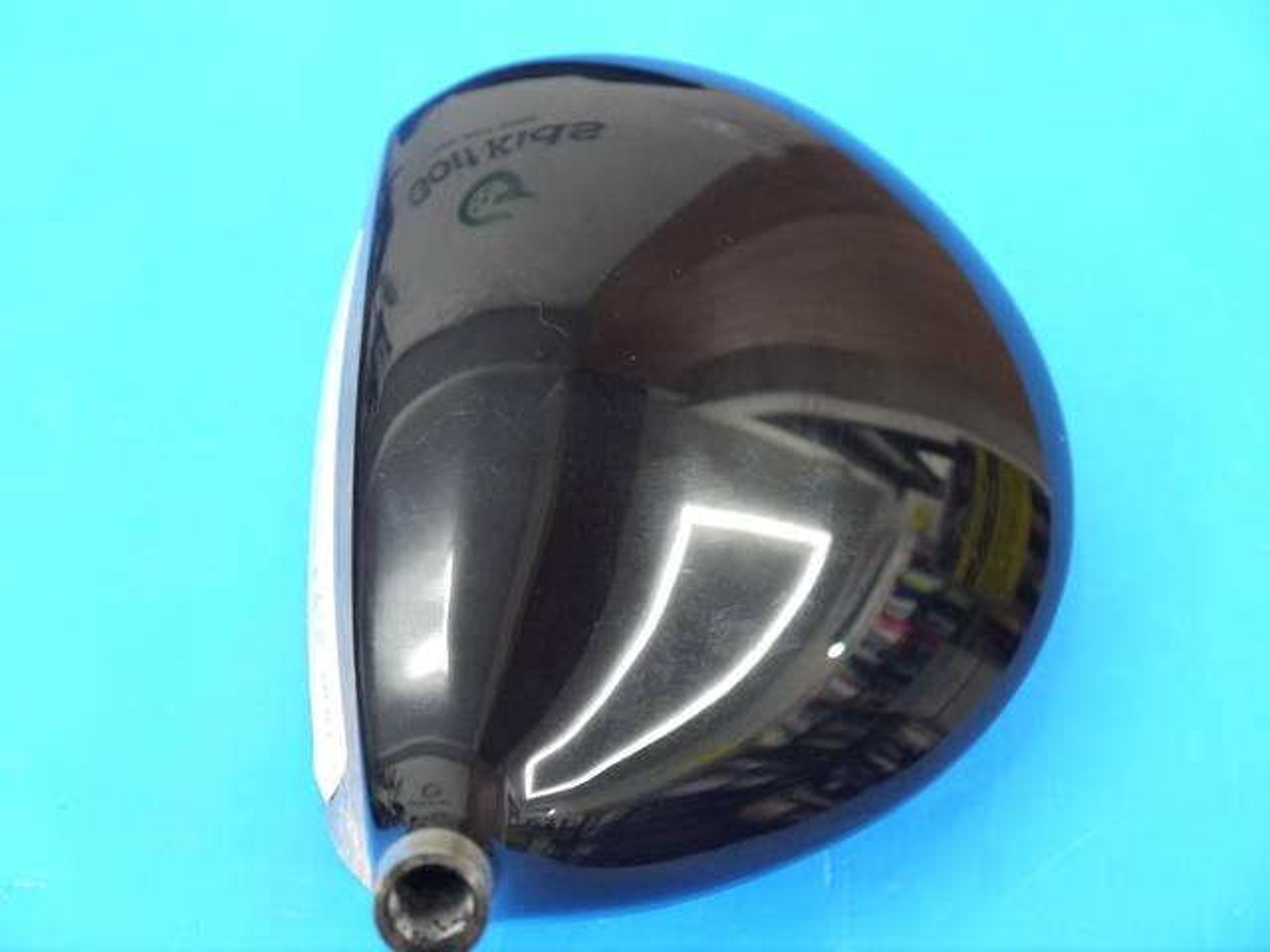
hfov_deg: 31.2
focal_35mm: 62
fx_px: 2275
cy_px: 476
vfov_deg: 23.7
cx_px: 635
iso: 800
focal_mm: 31
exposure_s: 1/50
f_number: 5
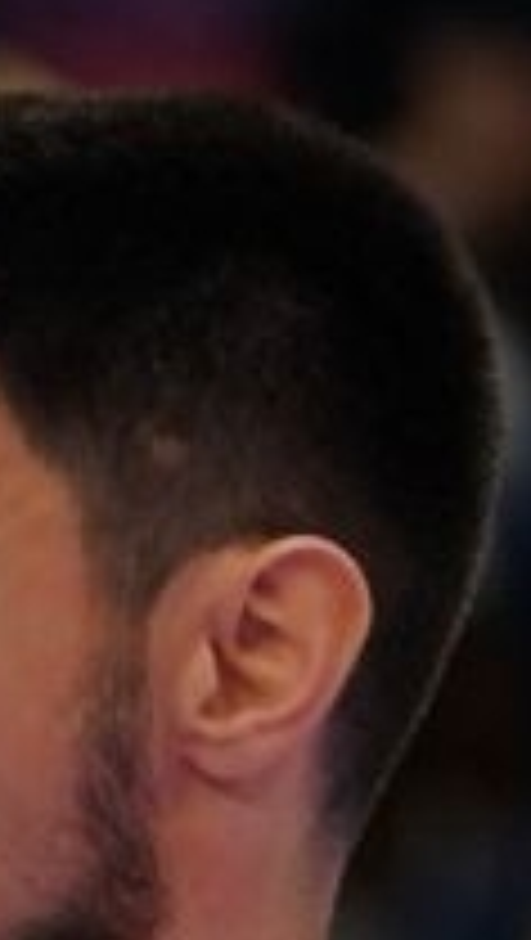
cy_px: 1705
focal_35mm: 1532
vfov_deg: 1.4
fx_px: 38240
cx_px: -1701
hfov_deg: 0.8
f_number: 2.8
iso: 1250
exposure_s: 1/1000
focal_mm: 170
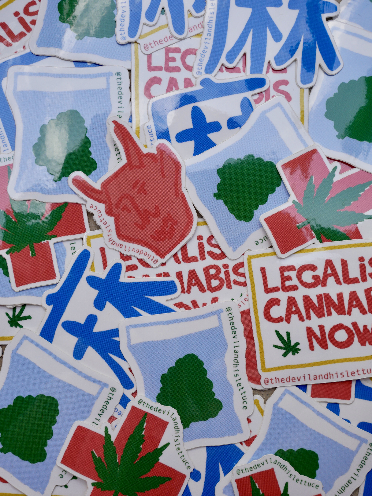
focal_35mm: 50
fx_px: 716
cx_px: 186
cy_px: 248
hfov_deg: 29.1
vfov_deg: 38.2
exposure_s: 1/160
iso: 200
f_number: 7.1
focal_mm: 25
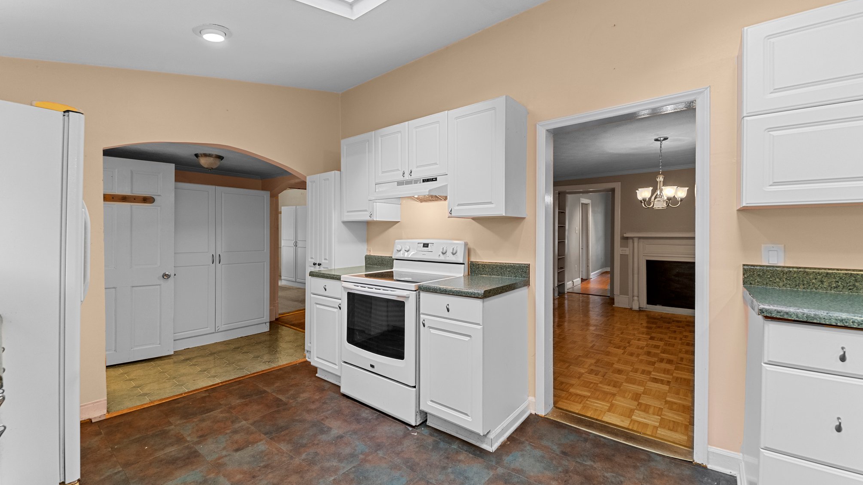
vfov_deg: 70.4
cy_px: 221
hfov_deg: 103.0
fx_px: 343
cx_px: 433
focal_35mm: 15
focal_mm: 14
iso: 800
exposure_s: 1/5
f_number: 8
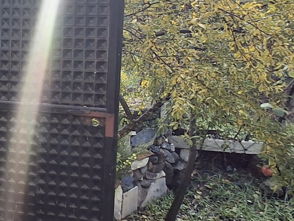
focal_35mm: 61
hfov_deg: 27.6
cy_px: 59
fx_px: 518
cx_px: -65
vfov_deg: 23.8
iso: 40
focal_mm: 1.64
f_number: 2.2
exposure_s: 1/192
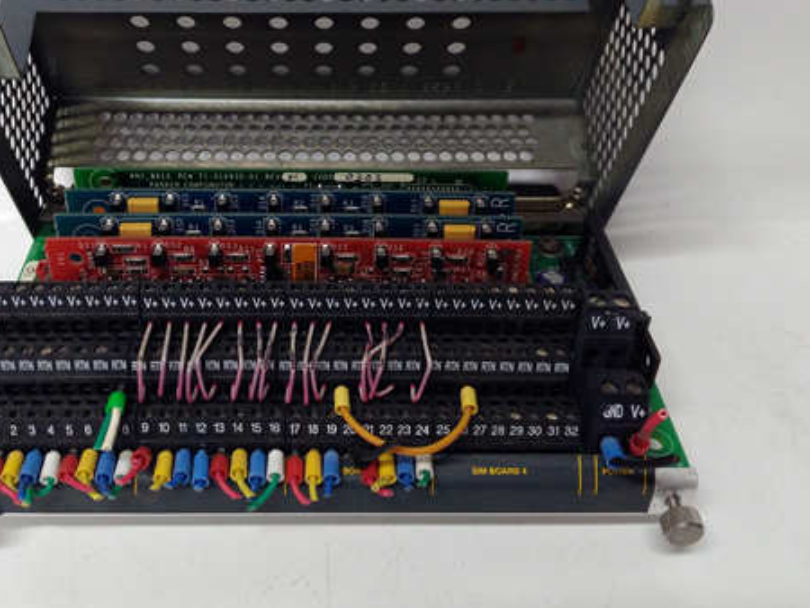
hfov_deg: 51.1
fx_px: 843
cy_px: 218
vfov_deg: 39.4
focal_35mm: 36
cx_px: 331
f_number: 2
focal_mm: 3.79
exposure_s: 1/33
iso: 294
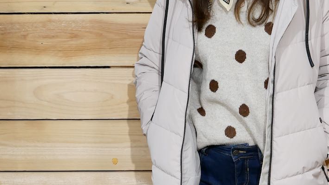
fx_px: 1073
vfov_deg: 9.8
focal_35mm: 123
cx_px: 241
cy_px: 173
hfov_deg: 17.3
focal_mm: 25
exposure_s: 1/60
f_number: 4.5
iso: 400
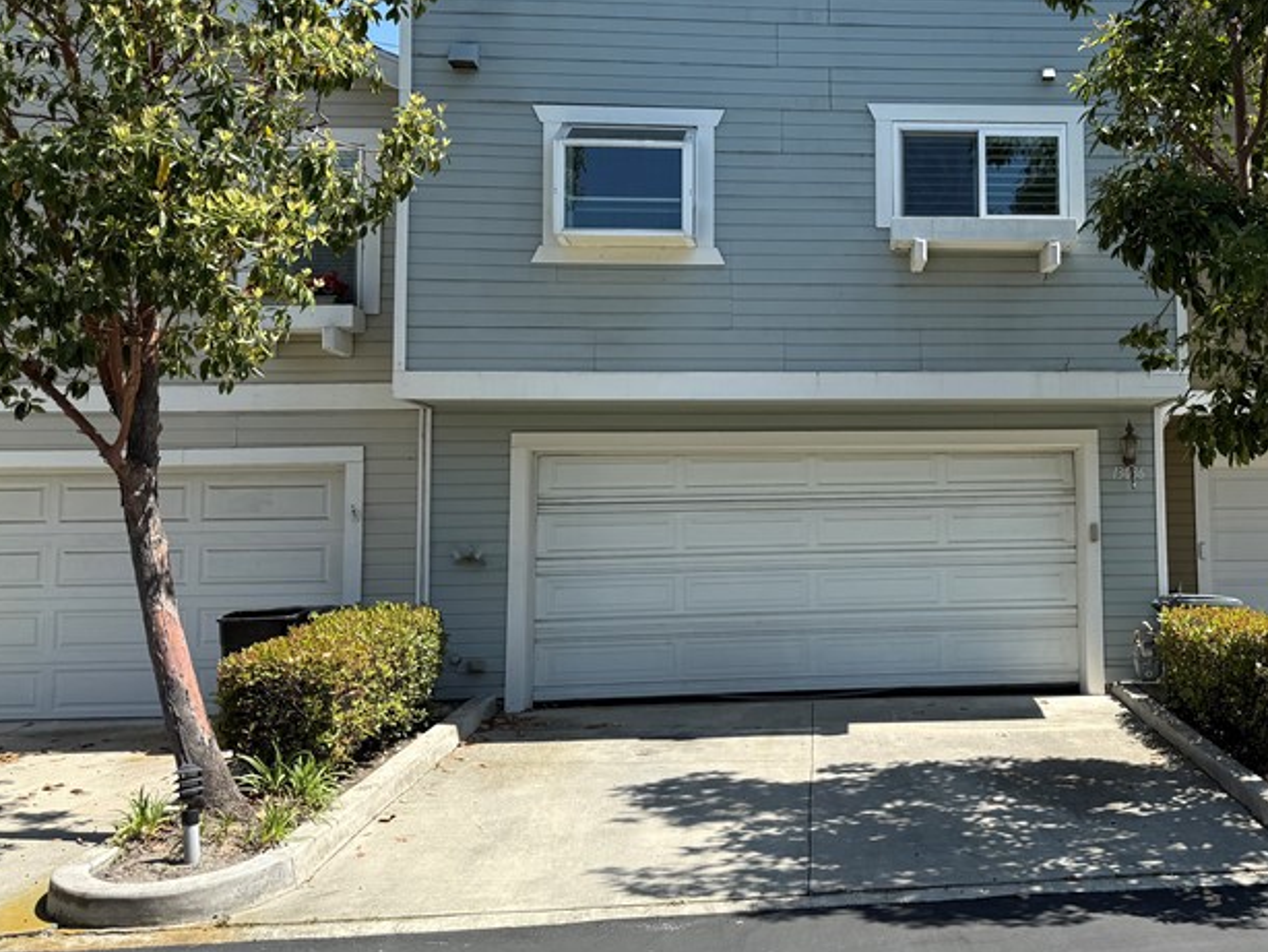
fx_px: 1466
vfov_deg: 35.9
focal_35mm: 40
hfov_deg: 45.2
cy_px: 413
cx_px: 944
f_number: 1.78
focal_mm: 6.76
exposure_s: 1/2801
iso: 80
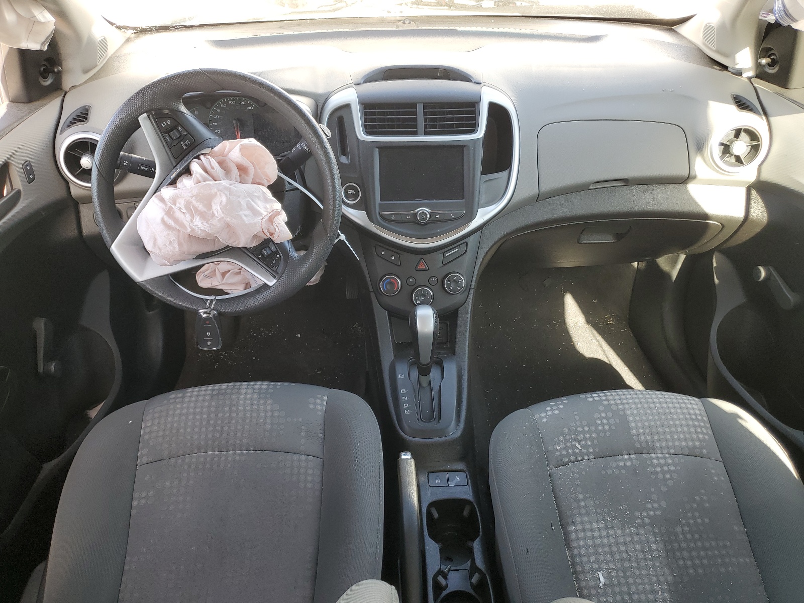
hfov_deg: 67.3
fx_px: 604
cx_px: 402
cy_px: 302
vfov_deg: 53.1
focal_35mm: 26
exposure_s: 1/120
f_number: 1.5
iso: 50
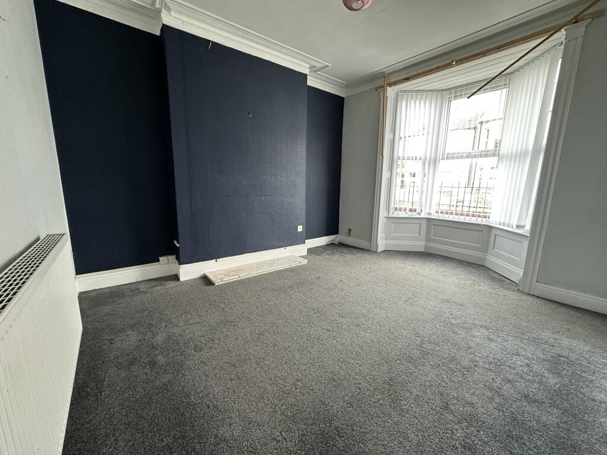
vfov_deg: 85.7
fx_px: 245
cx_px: 304
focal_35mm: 14
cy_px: 228
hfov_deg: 102.1
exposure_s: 1/99
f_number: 2.2
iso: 200
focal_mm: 2.22
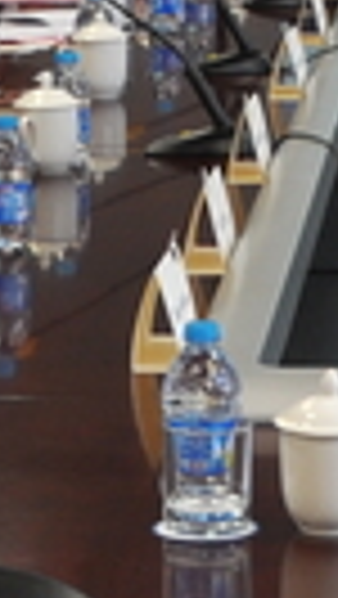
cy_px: -544
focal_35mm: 212
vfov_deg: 9.6
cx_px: 568
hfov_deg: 5.7
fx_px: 3371
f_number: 4
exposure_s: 1/60
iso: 200
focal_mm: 18
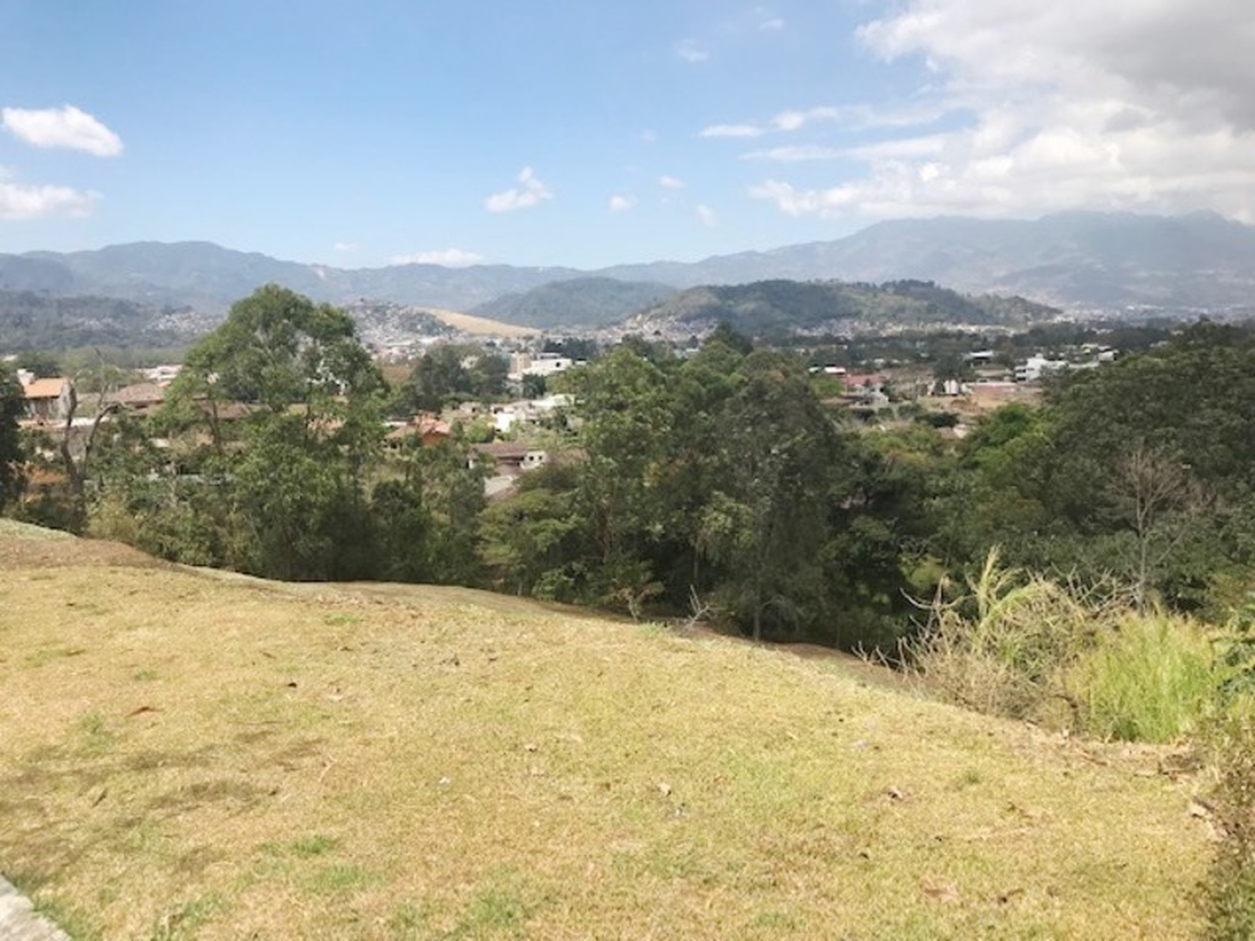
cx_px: 628
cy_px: 470
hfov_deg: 63.4
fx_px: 1015
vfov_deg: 49.7
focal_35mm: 28
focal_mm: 3.99
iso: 20
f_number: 1.8
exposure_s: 1/2283
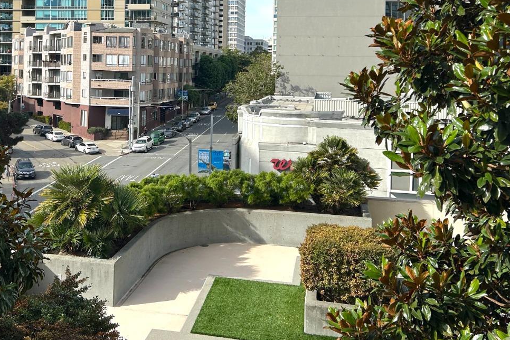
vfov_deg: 31.0
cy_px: 62
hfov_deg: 45.9
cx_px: 187
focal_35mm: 42
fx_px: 595
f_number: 1.5
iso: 50
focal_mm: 5.7
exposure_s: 1/4274
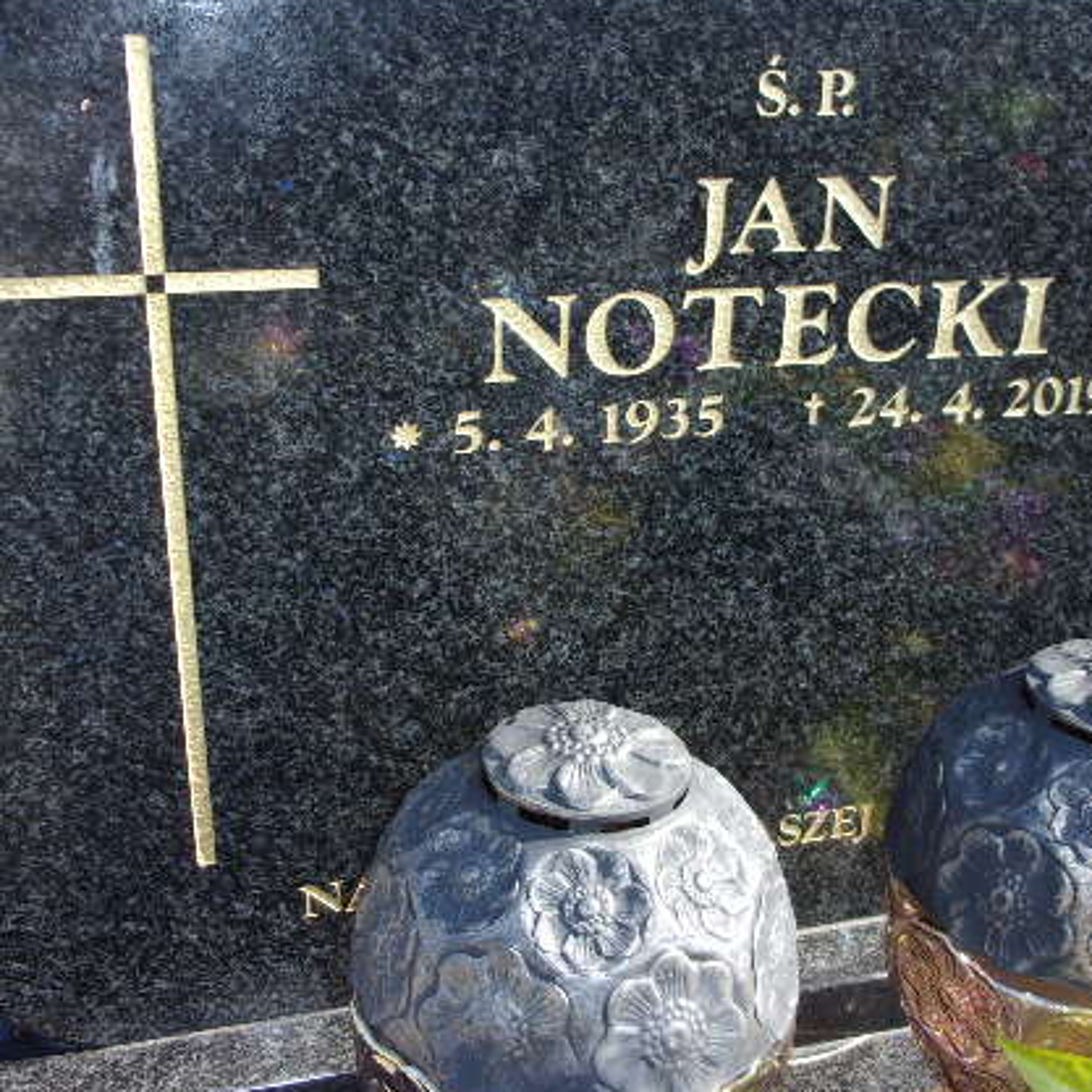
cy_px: 516
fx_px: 1356
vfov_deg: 43.8
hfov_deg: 43.9
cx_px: 545
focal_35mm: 38
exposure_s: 1/200
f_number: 3.9
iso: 80
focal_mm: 5.1
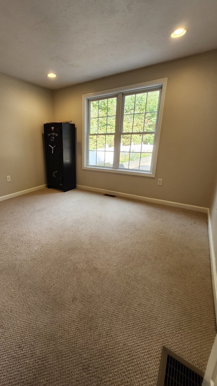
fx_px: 153
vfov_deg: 102.9
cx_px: 76
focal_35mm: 15
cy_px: 185
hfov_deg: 68.9
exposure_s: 1/60
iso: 80
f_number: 2.2
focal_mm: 1.74
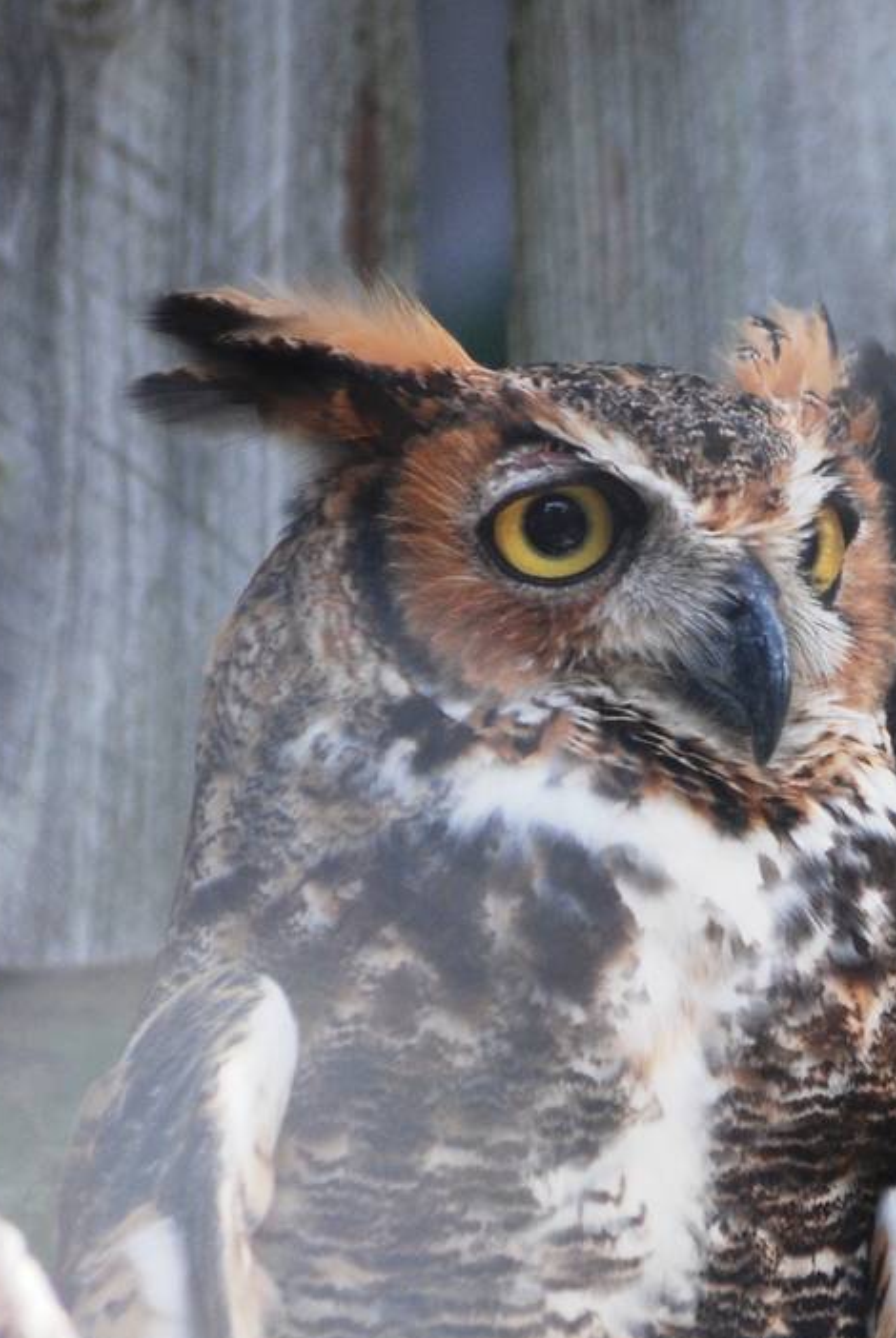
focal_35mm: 513
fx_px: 19094
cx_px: 933
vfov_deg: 4.0
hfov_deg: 2.7
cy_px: 1336
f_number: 4.5
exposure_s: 1/250
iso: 400
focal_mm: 150
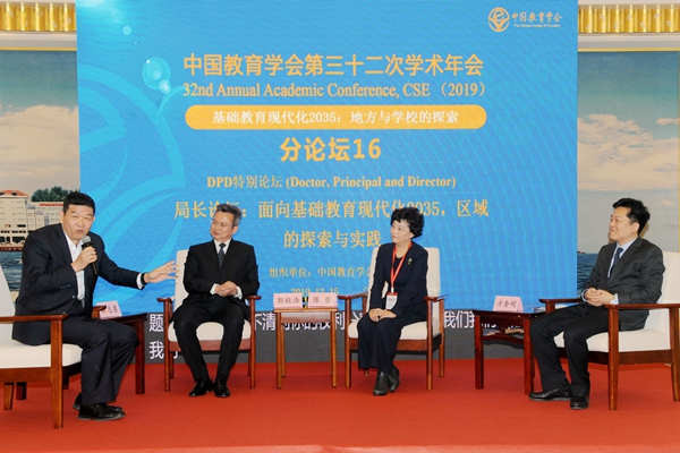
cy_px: 226
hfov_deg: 46.4
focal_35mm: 42
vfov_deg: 31.9
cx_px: 340
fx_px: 793
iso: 640
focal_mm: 42
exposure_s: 1/60
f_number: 6.3
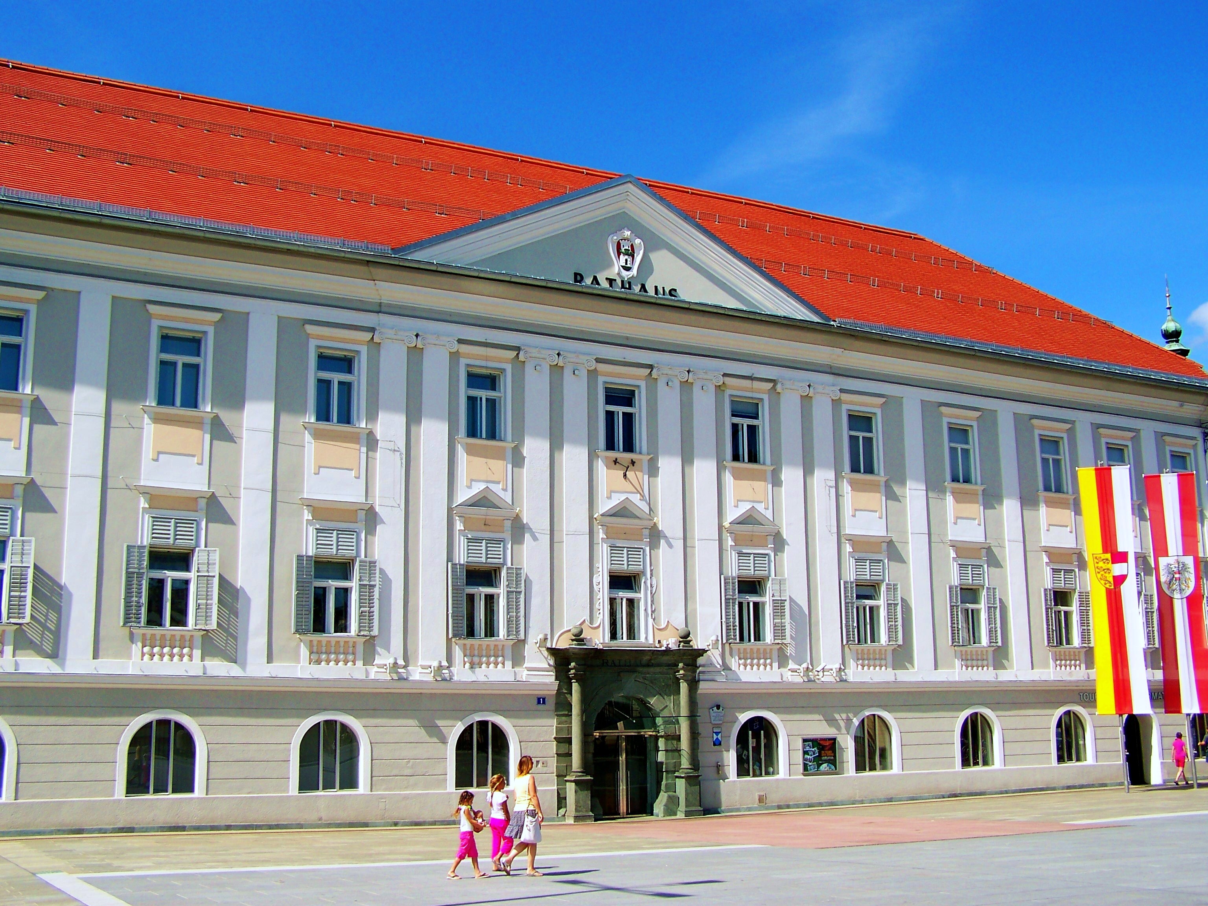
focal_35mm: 38
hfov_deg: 49.0
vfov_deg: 37.7
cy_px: 453
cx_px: 604
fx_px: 1326
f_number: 4
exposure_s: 1/500
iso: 64
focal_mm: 6.3
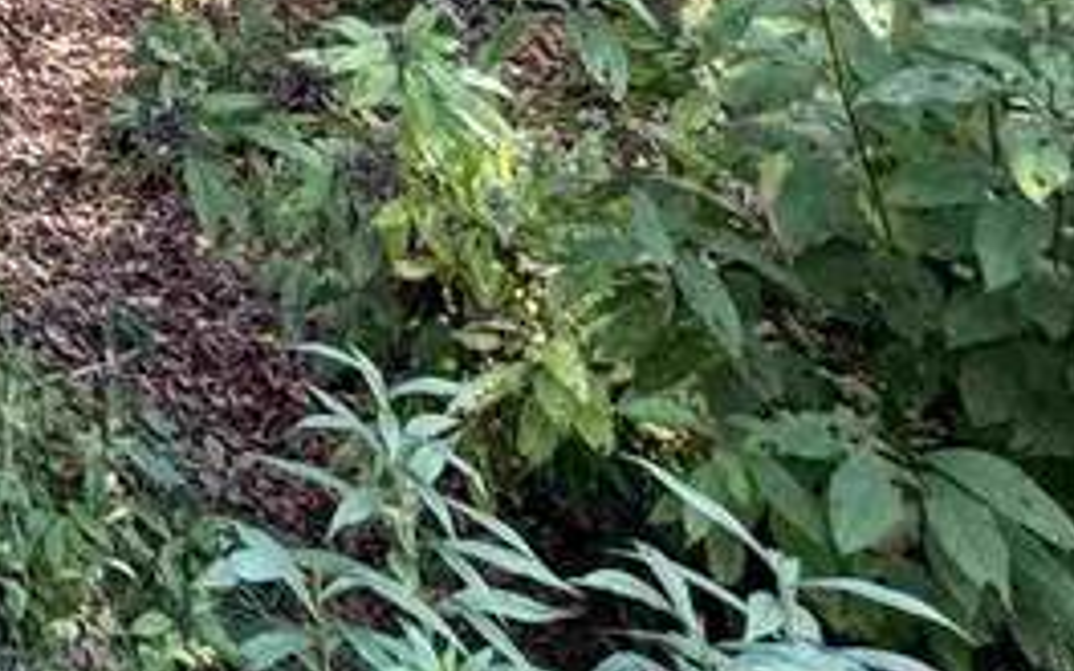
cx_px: -997
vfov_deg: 12.8
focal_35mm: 72
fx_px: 2107
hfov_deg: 19.2
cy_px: -1041
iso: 100
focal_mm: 2.22
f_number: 2.2
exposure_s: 1/99
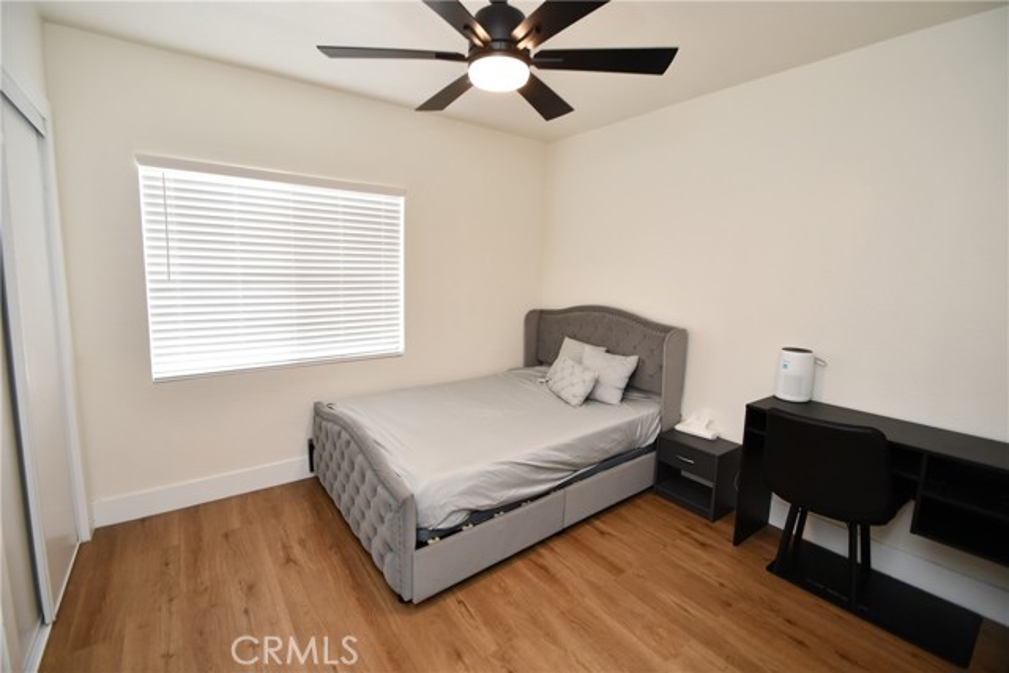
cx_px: 504
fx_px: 420
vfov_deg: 77.4
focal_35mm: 15
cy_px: 336
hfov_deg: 100.4
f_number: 4
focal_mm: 10
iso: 360
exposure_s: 1/60
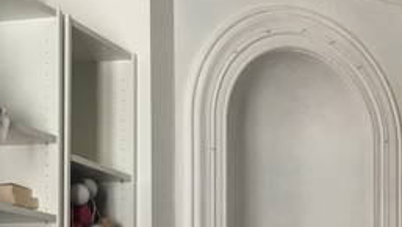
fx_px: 1035
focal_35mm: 97
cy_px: 352
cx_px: 380
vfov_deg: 11.9
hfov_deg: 21.4
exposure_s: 1/33
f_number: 2.2
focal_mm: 4.15
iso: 32
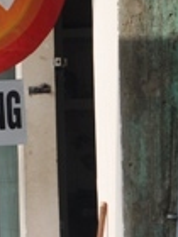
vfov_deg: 8.6
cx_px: -312
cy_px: 141
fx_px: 1578
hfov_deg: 6.1
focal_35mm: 230
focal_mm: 35
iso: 200
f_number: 9
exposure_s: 1/320
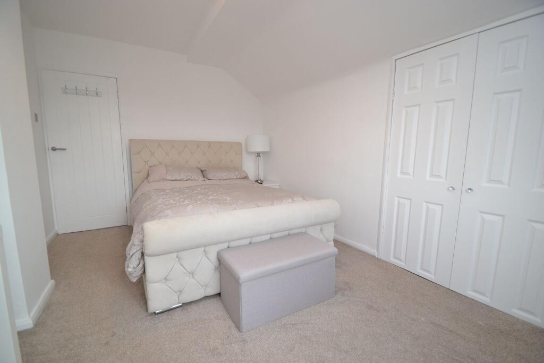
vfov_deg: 77.3
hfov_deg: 100.4
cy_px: 182
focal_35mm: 15
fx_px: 227
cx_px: 272
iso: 640
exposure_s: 1/60
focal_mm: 10
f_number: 3.5
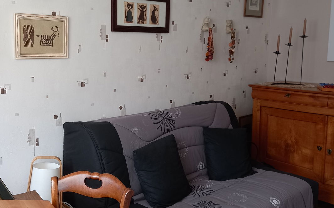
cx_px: 130
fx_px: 364
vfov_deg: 31.9
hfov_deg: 48.9
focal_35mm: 40
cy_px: 86
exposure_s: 1/60
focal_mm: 4.6
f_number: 2
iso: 125
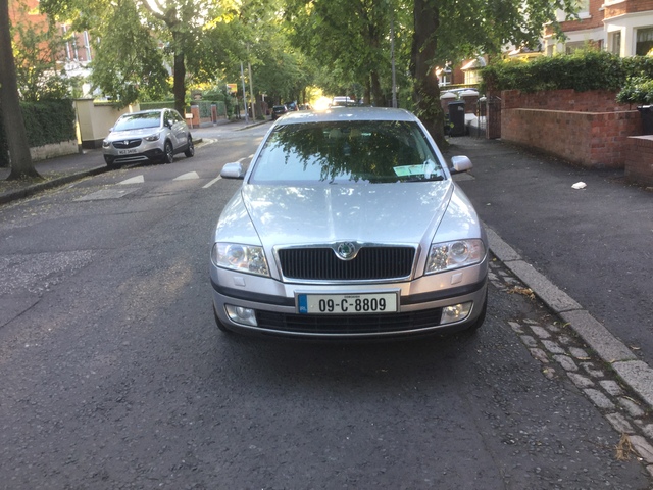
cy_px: 245
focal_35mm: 31
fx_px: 585
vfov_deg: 45.4
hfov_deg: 58.4
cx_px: 326
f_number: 2.4
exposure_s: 1/50
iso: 32
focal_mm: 3.3
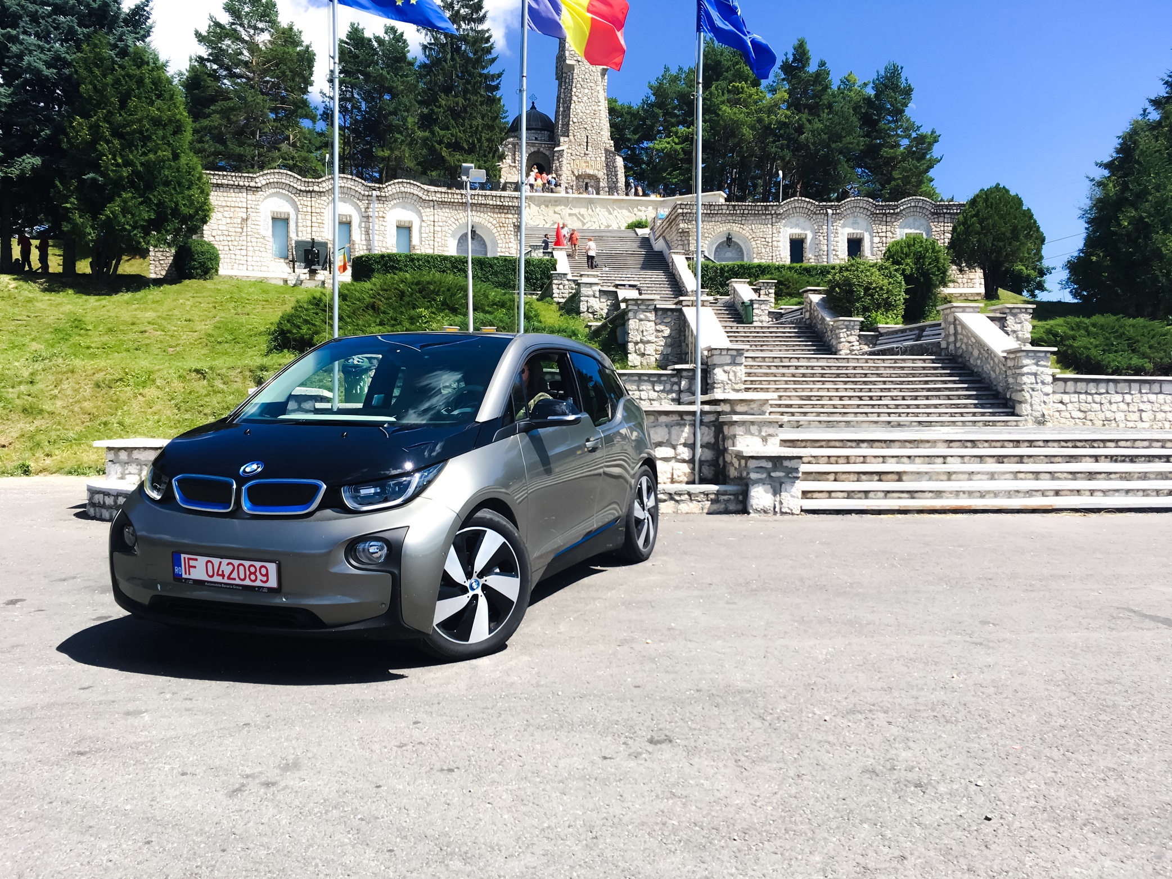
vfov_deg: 48.2
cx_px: 586
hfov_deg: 61.7
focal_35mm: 29
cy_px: 440
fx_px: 982
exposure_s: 1/884
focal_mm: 4.15
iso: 25
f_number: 2.2
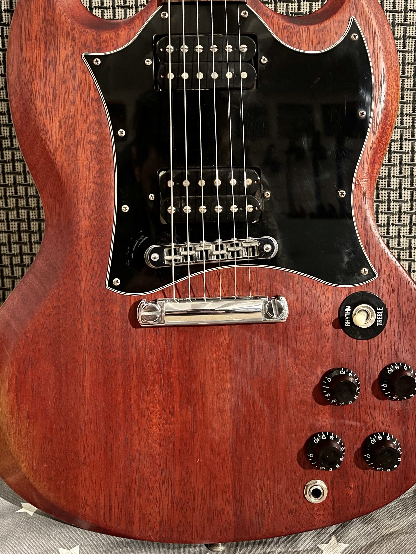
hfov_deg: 40.7
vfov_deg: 52.4
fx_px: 561
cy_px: 230
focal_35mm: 35
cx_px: 223
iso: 500
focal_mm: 5.1
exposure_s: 1/10
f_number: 1.6
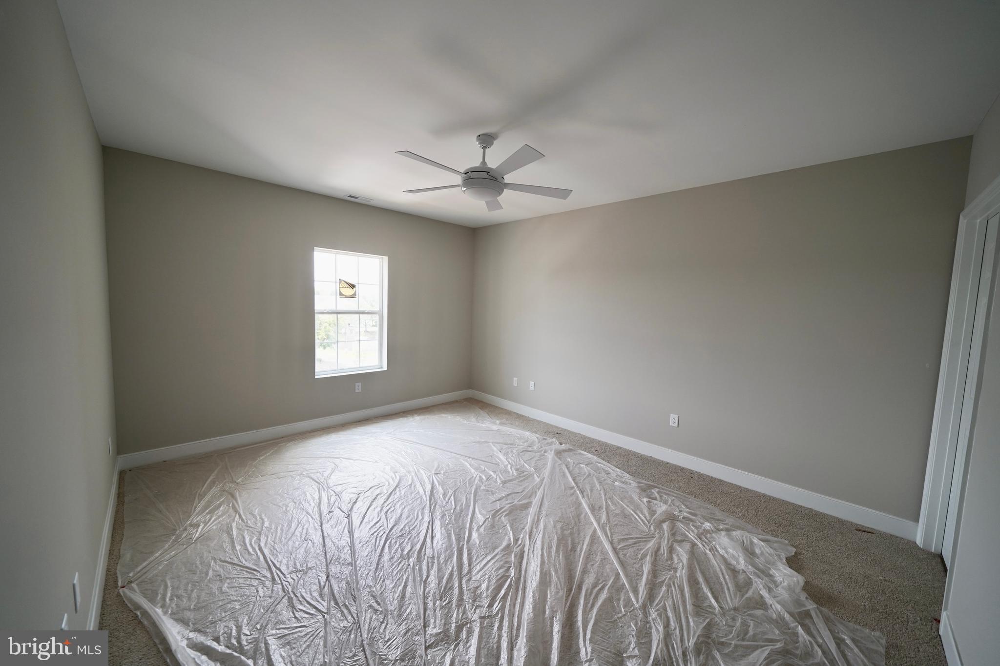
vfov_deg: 90.0
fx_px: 333
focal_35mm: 12
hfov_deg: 112.6
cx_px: 500
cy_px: 333
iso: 320
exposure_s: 1/160
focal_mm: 12
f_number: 4
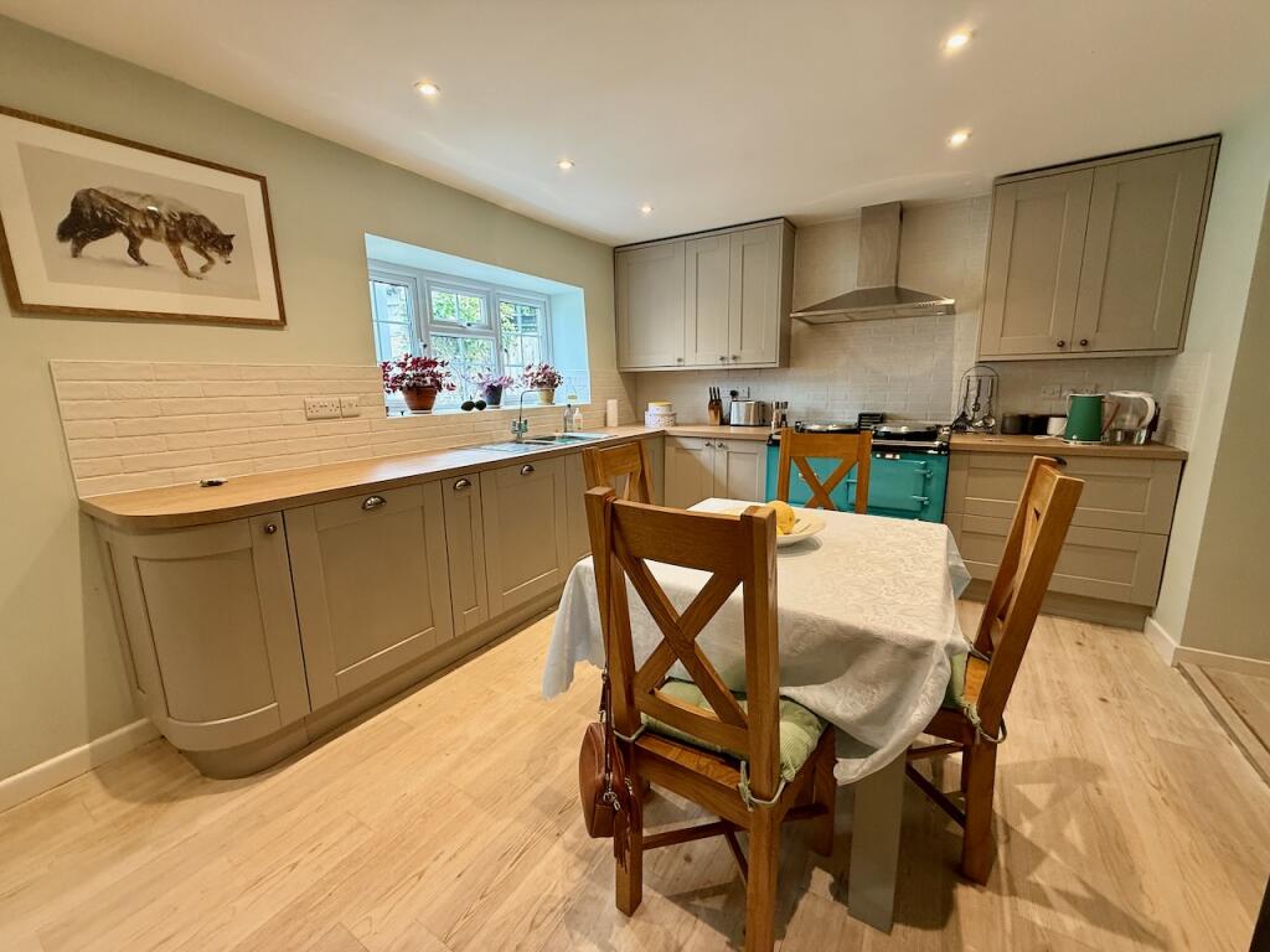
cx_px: 635
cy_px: 476
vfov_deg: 85.7
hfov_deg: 102.1
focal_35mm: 14
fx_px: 514
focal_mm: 2.22
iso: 160
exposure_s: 1/100
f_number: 2.2
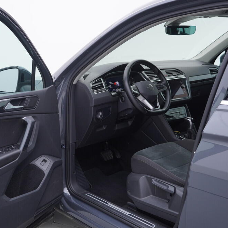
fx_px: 350
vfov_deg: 36.1
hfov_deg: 35.6
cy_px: 113
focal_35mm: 47
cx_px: 72
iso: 125
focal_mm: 24
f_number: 3.2
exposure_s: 1/50
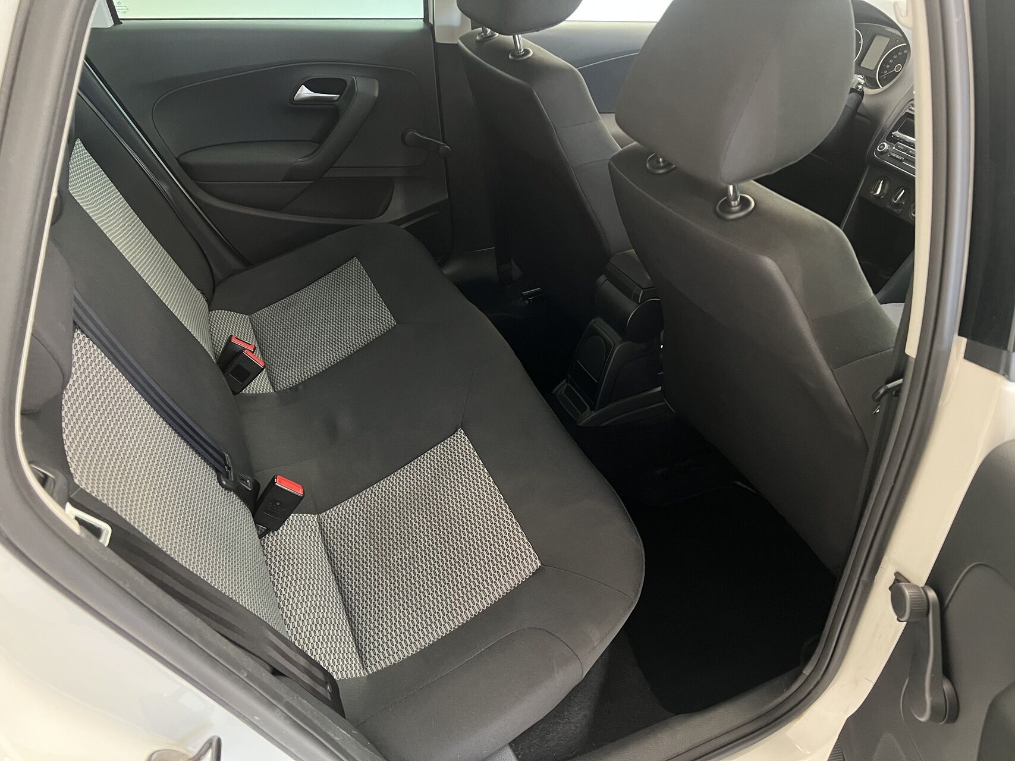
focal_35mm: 26
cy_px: 380
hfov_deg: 67.3
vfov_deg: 53.1
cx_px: 508
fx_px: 762
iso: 640
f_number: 1.5
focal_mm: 5.7
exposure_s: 1/33
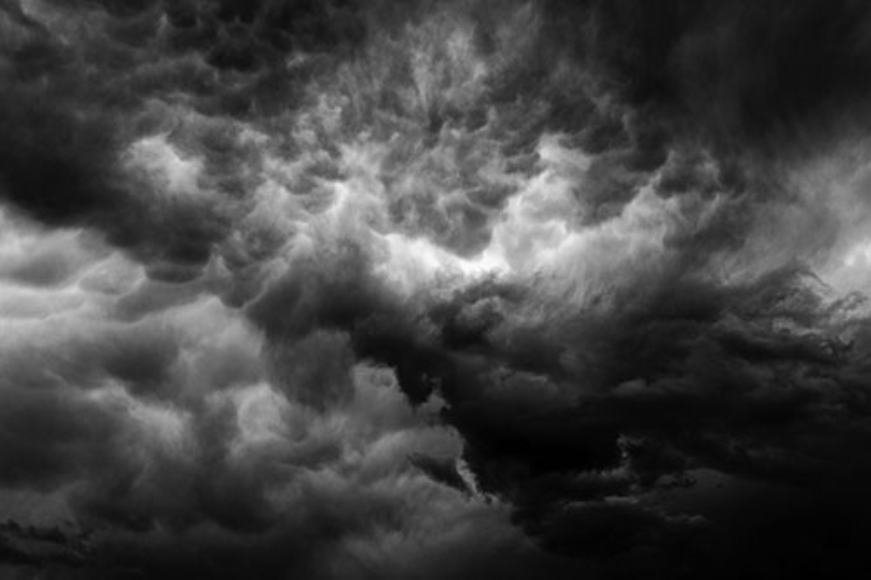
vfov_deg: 22.6
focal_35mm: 60
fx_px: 1451
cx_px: 436
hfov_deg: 33.4
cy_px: 290
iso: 64
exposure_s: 1/250
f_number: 7.1
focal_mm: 40
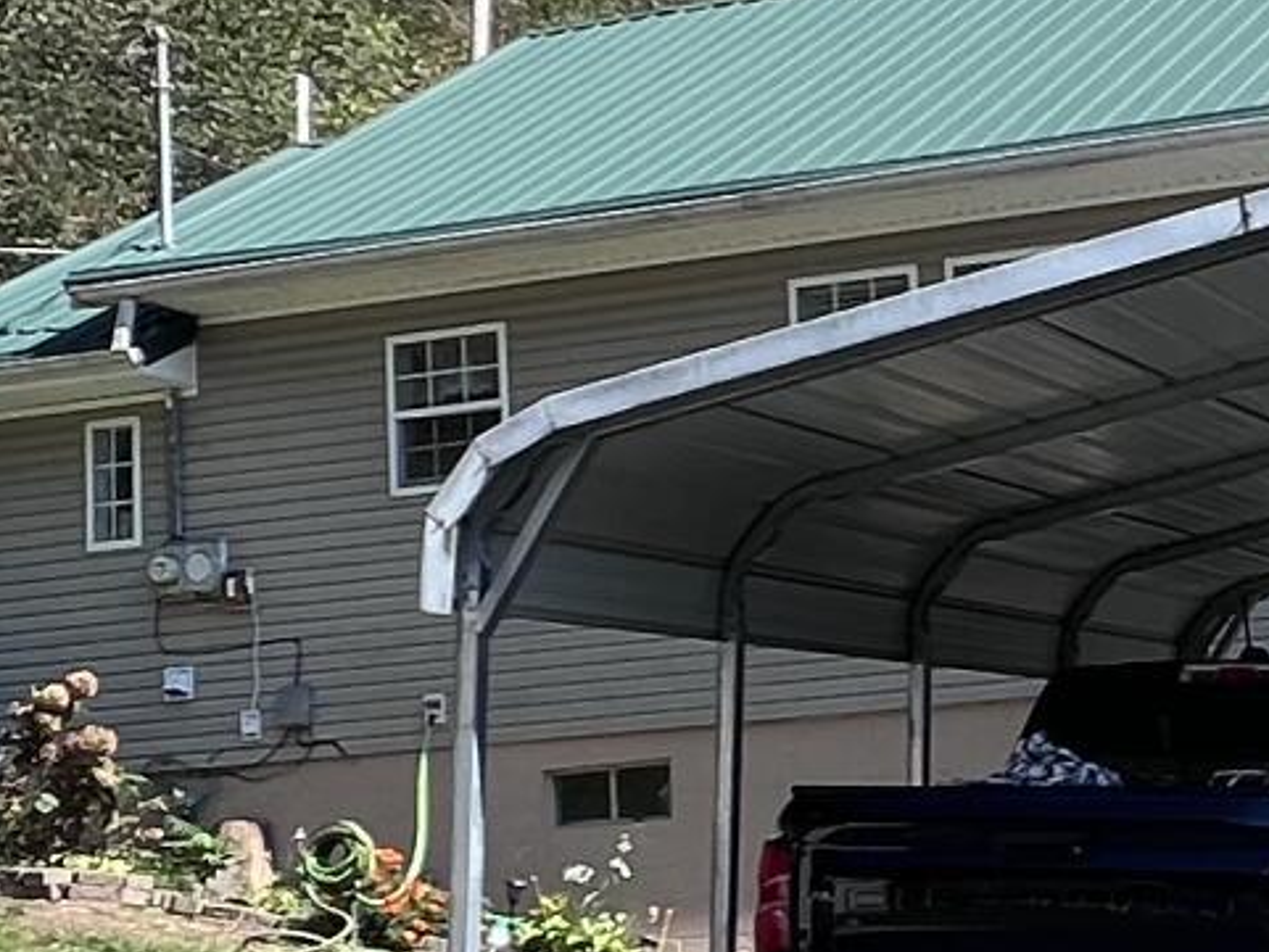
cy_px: 670
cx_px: 1459
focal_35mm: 81
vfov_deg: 18.1
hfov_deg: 22.5
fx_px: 2970
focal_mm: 1.57
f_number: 1.8
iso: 32
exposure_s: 1/769
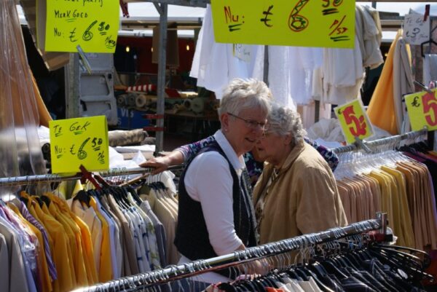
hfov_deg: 27.0
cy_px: 146
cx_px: 218
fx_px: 911
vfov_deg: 18.2
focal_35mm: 75
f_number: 9
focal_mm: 50
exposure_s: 1/250
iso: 100
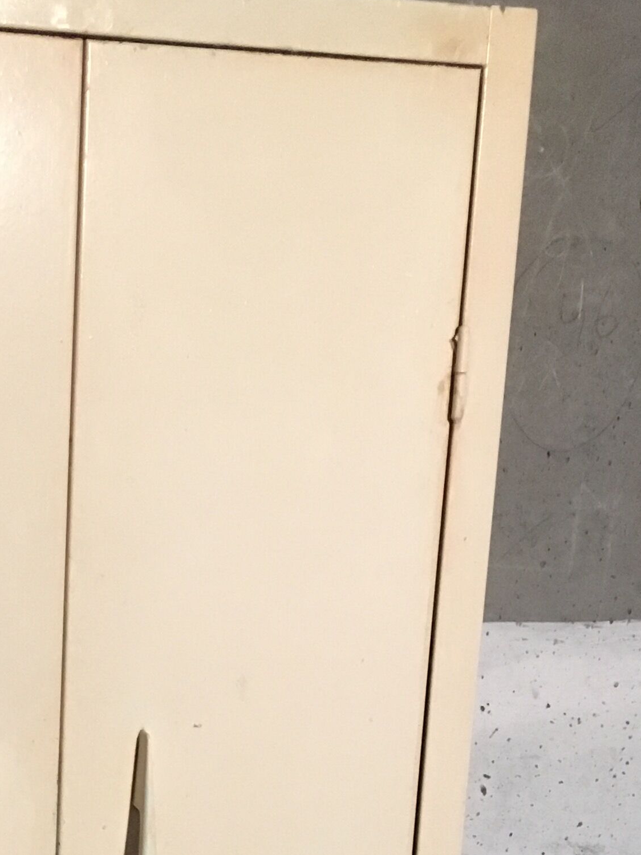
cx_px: -60
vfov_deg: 23.3
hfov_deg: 18.2
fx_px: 1926
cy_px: 973
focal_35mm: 78
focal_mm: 4.15
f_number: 2.2
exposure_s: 1/17
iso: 250
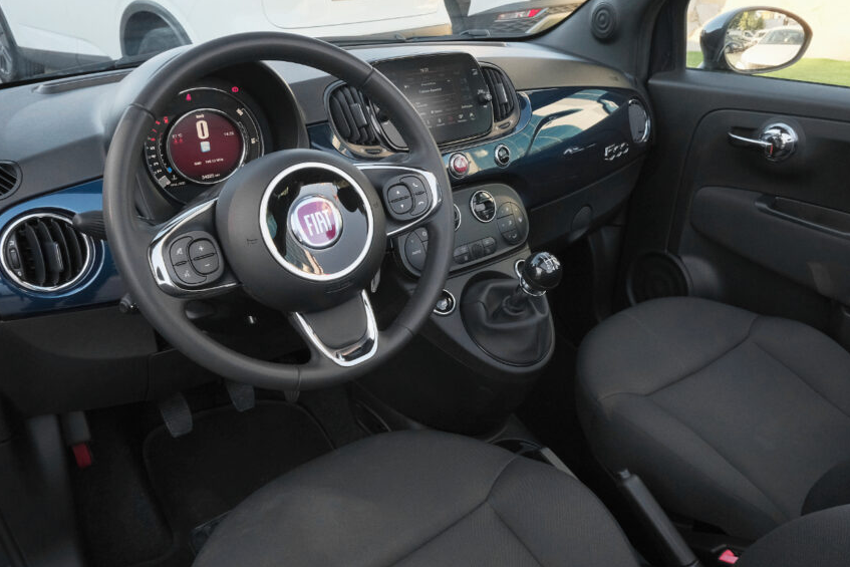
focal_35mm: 29
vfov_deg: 45.0
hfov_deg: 63.6
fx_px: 685
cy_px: 276
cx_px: 453
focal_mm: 16.1
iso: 2000
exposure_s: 1/160
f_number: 9
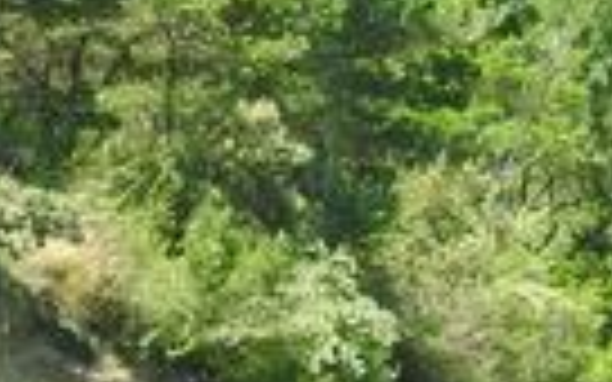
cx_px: 729
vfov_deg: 2.6
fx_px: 8323
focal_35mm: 499
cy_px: 175
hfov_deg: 4.2
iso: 100
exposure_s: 1/200
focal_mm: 14.3
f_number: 4.5
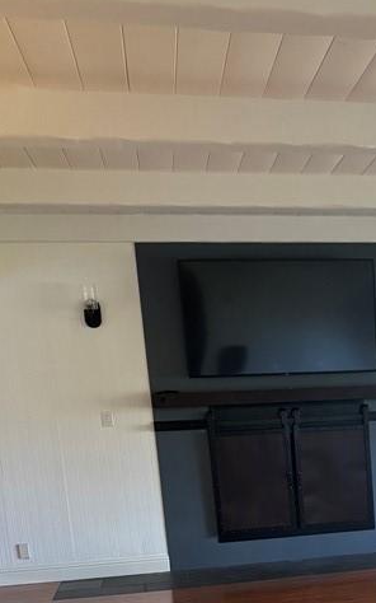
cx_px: 424
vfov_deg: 34.5
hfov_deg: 22.1
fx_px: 902
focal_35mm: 55
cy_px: 562
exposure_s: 1/60
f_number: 1.78
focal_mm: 6.76
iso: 640
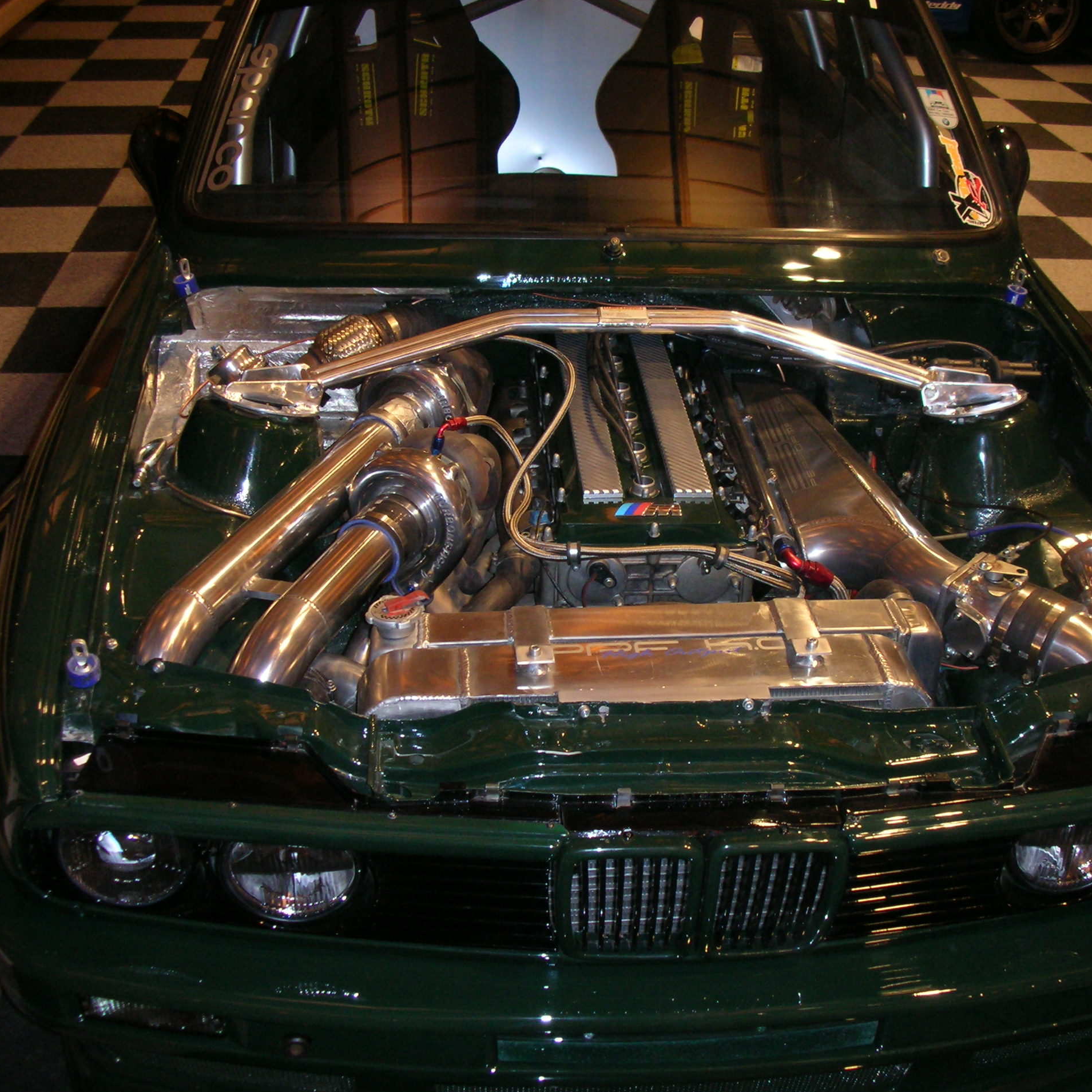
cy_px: 553
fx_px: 1499
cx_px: 628
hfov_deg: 39.9
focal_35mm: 42
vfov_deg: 40.0
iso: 128
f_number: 3
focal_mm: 5.8
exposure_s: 1/60.1
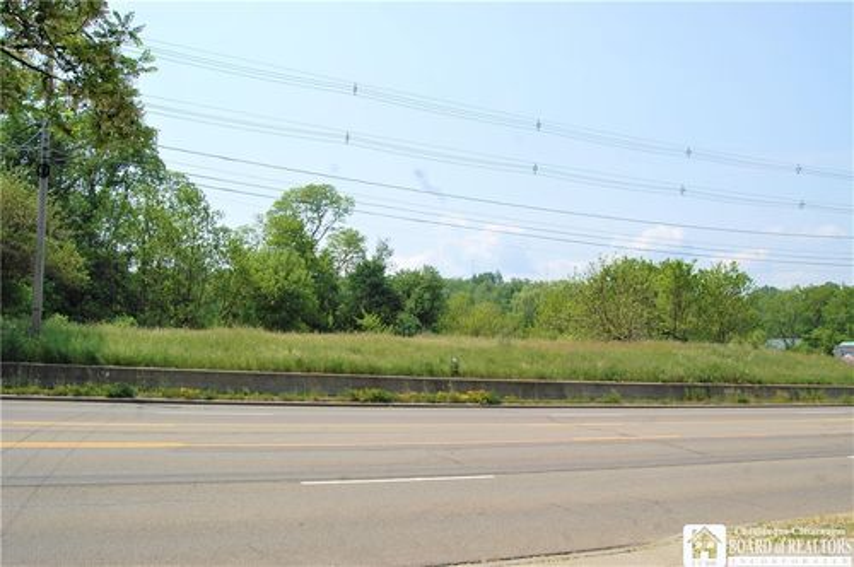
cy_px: 284
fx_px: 640
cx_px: 427
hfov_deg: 67.4
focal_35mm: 27
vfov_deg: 47.8
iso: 200
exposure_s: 1/400
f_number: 10
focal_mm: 18
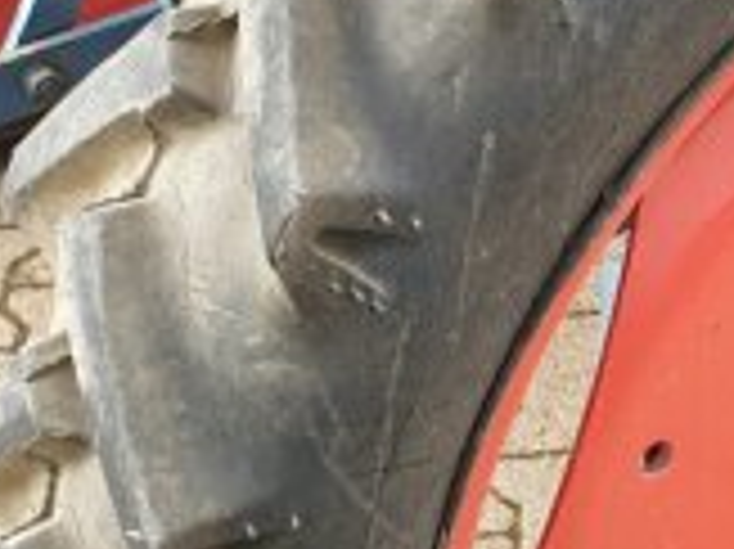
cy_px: 292
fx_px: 2161
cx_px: 829
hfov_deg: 18.5
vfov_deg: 14.5
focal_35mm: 102
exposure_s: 1/153
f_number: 2.4
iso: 50
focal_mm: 4.3
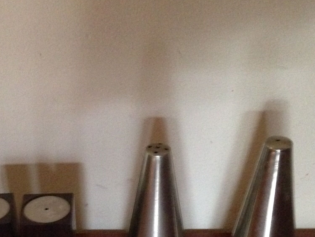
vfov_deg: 20.1
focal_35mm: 72
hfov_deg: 26.8
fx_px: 655
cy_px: 209
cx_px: 91
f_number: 2.4
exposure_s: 1/15
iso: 640
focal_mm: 4.12
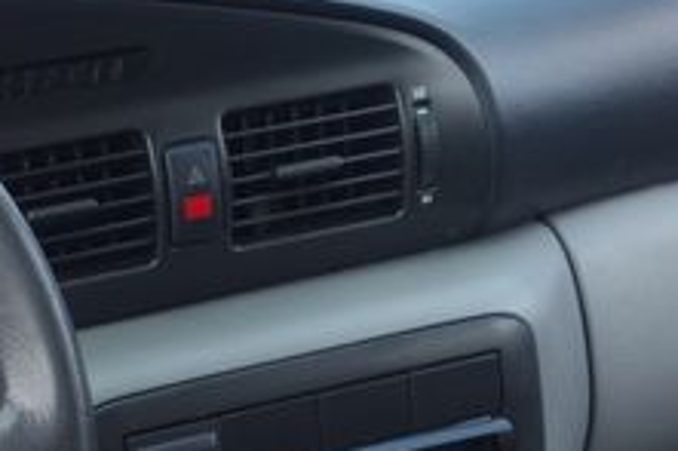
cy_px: 342
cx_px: 25
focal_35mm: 130
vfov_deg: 10.5
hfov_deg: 15.5
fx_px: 2446
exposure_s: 1/200
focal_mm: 10.4
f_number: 2.8
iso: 125
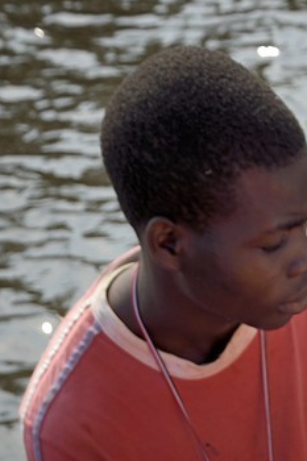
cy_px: 977
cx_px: 462
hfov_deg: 11.1
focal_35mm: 119
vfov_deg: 14.0
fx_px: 1524
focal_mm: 26
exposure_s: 1/400
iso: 200
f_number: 8
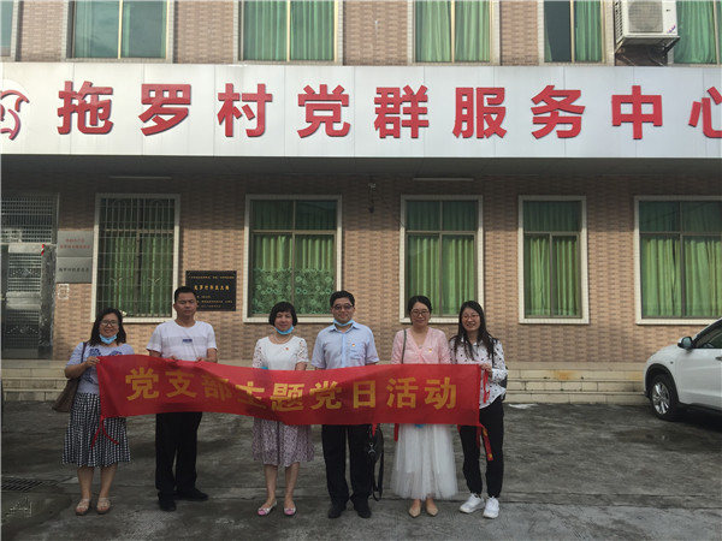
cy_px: 270
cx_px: 361
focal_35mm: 29
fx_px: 605
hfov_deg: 61.7
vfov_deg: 48.2
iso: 32
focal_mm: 4.15
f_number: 2.2
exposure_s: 1/1276
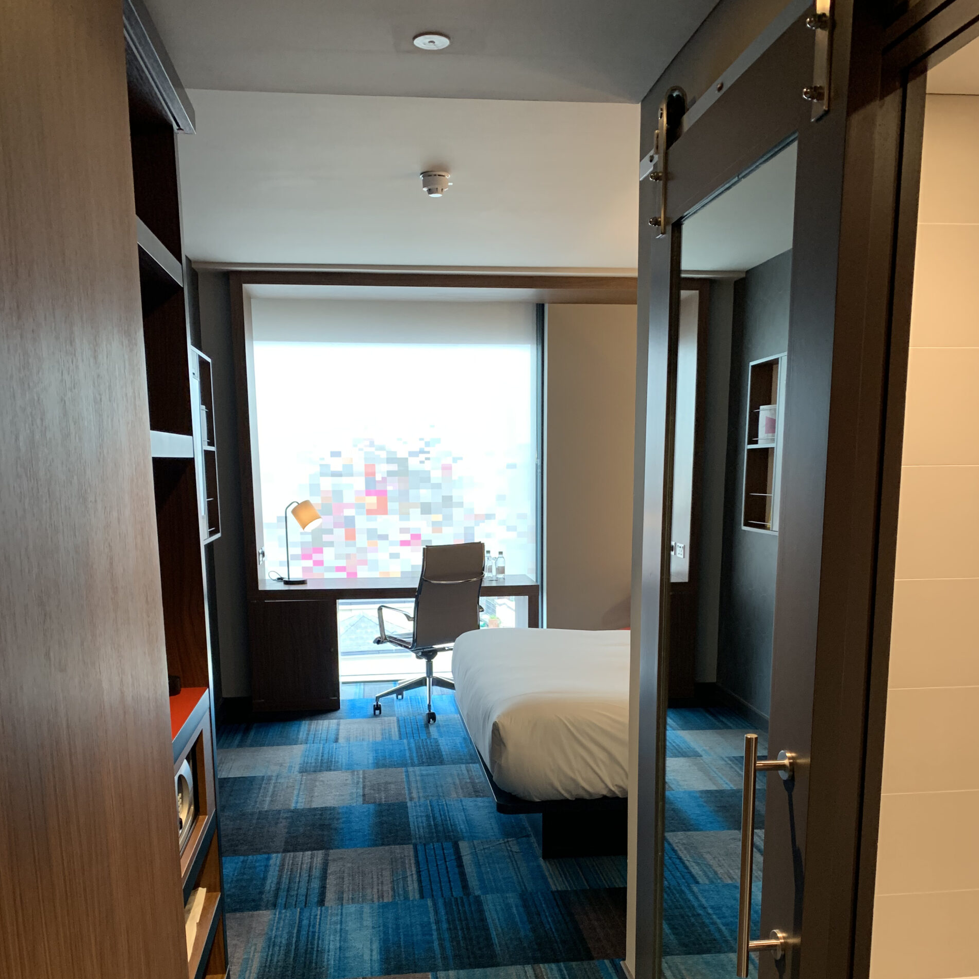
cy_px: 648
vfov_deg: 51.6
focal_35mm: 31
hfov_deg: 52.5
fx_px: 992
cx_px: 486
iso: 160
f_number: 1.8
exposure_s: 1/50
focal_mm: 4.25
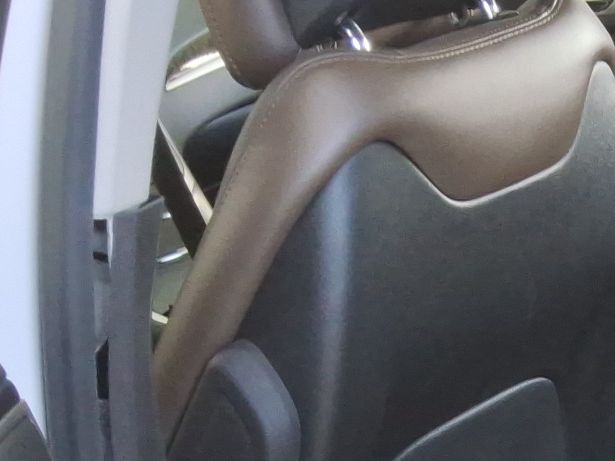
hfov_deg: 17.6
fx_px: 1776
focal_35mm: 100
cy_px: 721
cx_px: 929
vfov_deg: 13.8
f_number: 1.9
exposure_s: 1/60
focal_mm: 2.91
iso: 57
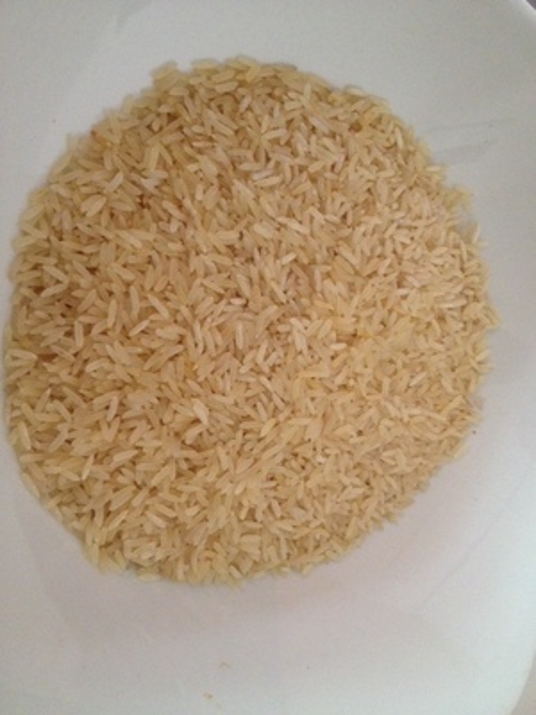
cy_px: 358
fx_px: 723
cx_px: 268
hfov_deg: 40.7
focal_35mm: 35
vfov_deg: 52.6
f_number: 2.4
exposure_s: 1/20
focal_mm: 4.28
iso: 250
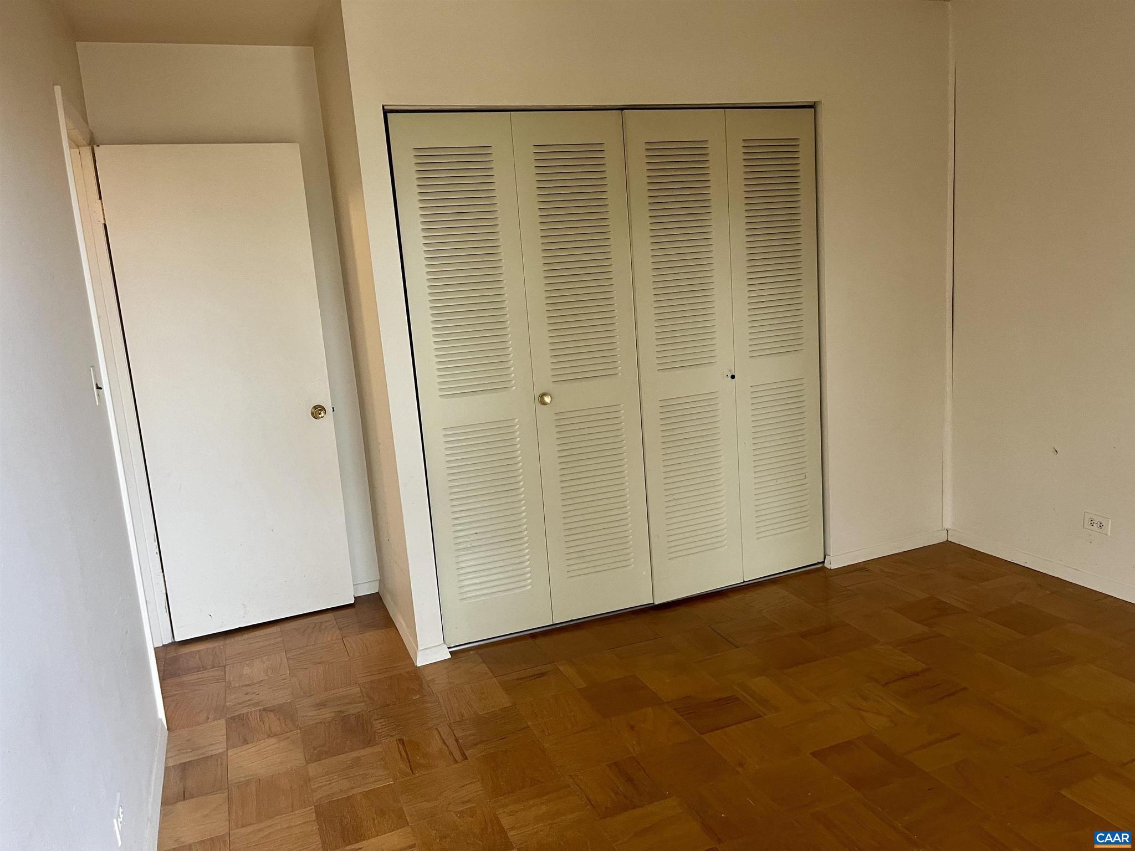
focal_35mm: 26
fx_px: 852
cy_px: 426
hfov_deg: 67.3
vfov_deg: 53.1
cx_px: 568
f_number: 1.6
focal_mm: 5.1
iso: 125
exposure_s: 1/73
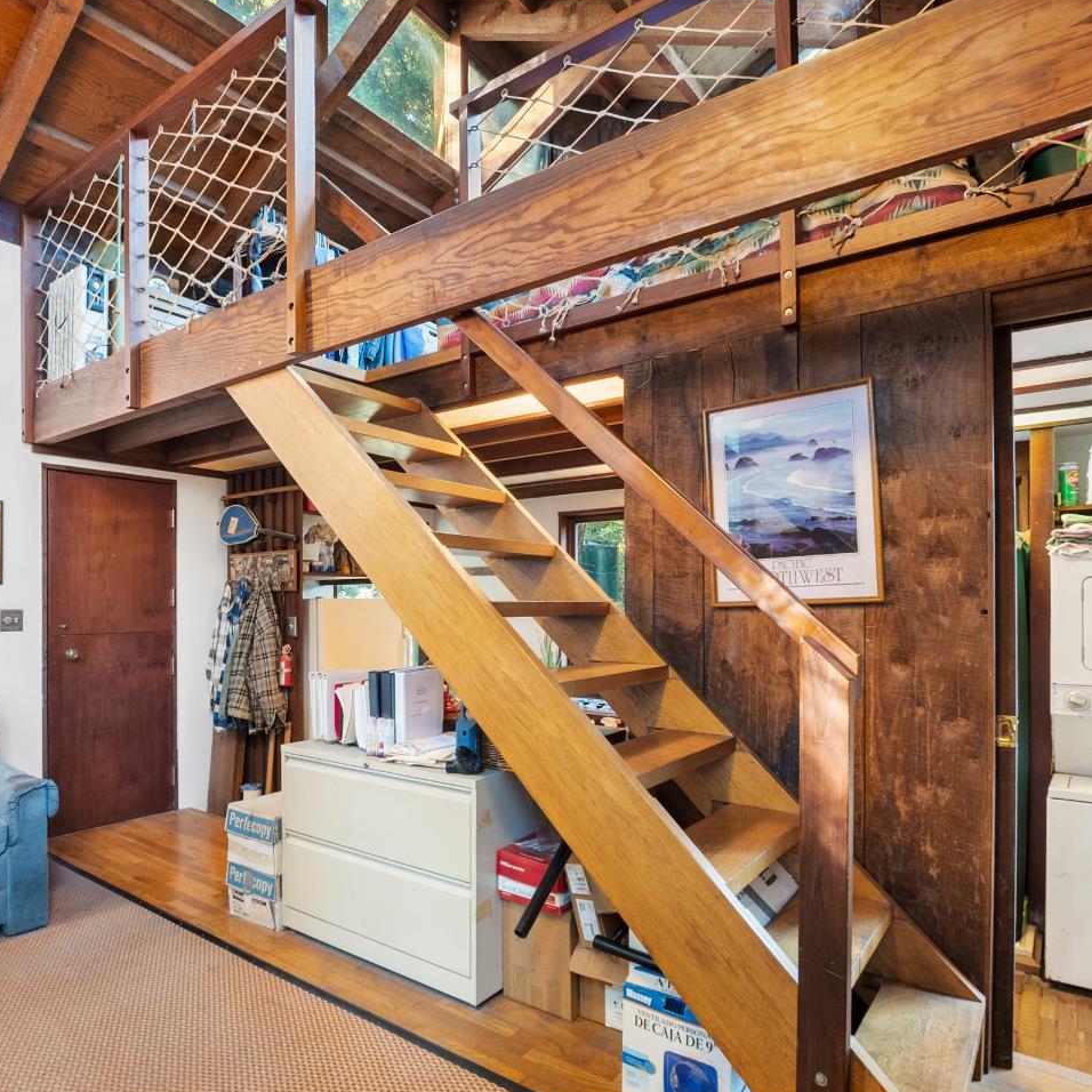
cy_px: 539
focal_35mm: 20
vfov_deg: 74.8
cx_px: 419
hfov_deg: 73.7
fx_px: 714
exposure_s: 1.3
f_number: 8
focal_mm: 10
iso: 500
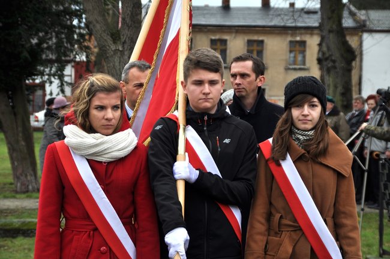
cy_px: 130
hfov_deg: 17.1
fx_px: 1299
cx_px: 195
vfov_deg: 11.4
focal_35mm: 120
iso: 200
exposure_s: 1/320
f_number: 5.3
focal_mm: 80
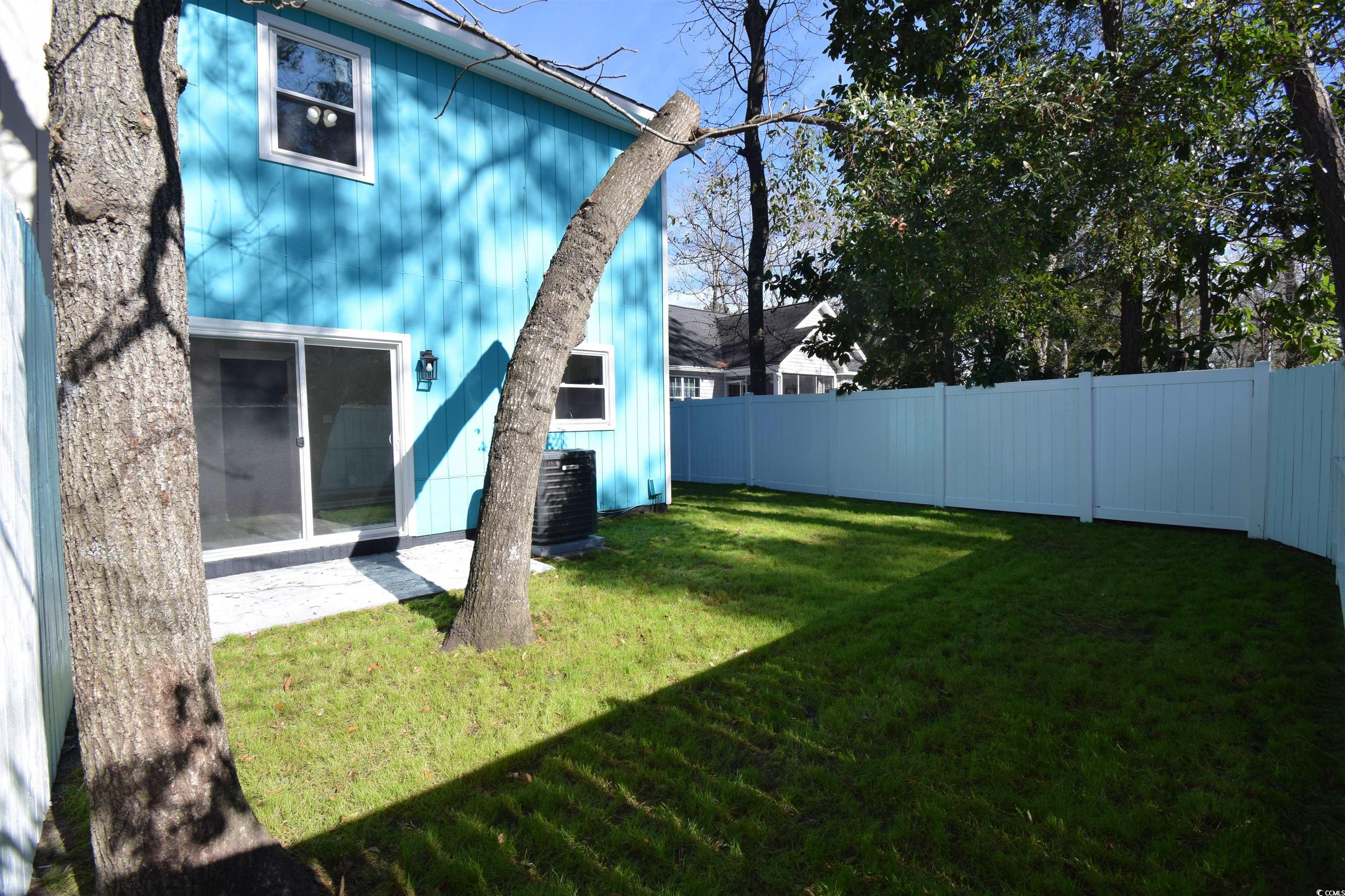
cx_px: 672
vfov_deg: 77.3
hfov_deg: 100.4
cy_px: 448
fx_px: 560
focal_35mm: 15
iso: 200
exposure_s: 1/250
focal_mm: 10
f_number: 8
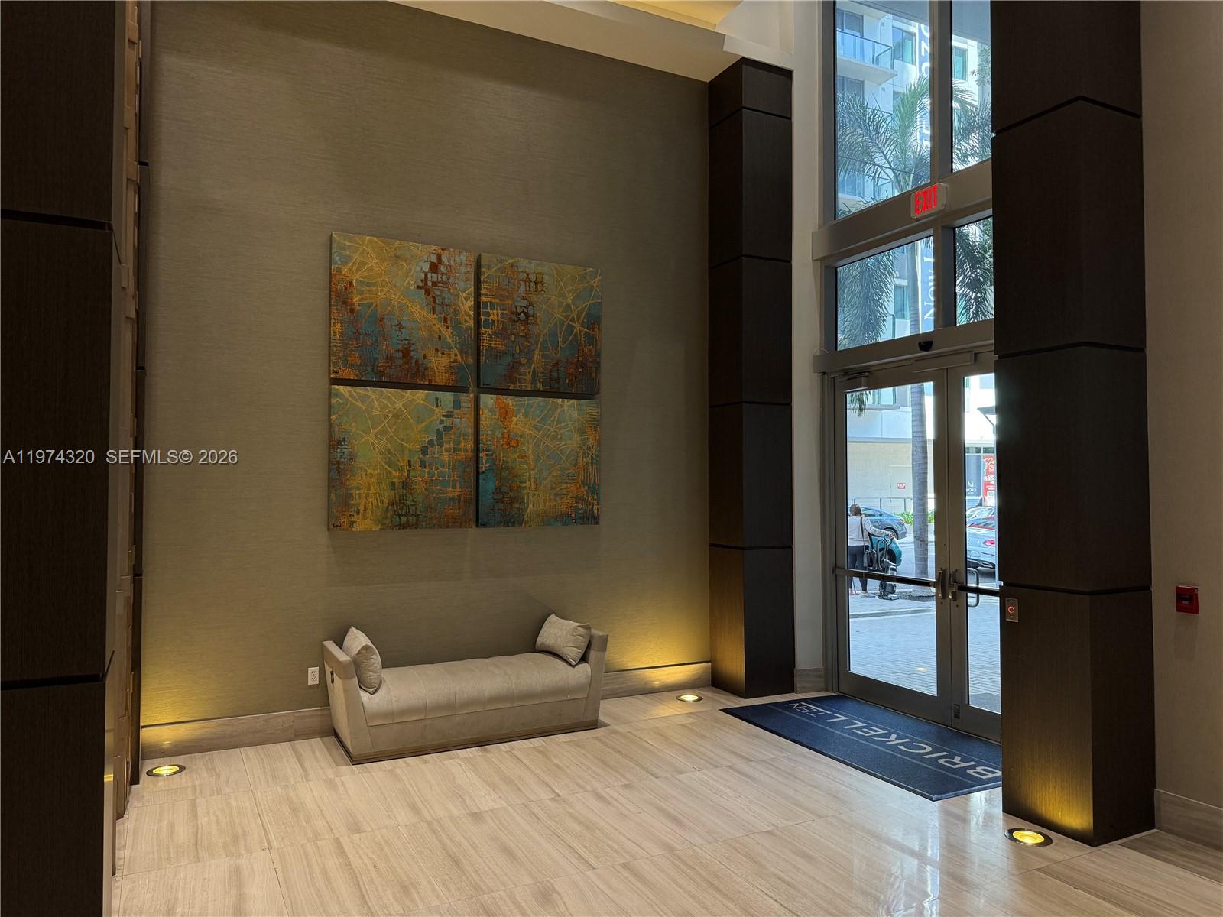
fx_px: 848
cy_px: 458
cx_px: 612
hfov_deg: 71.6
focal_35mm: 24
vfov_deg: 56.8
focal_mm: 6.76
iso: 160
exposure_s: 1/120
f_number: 1.78
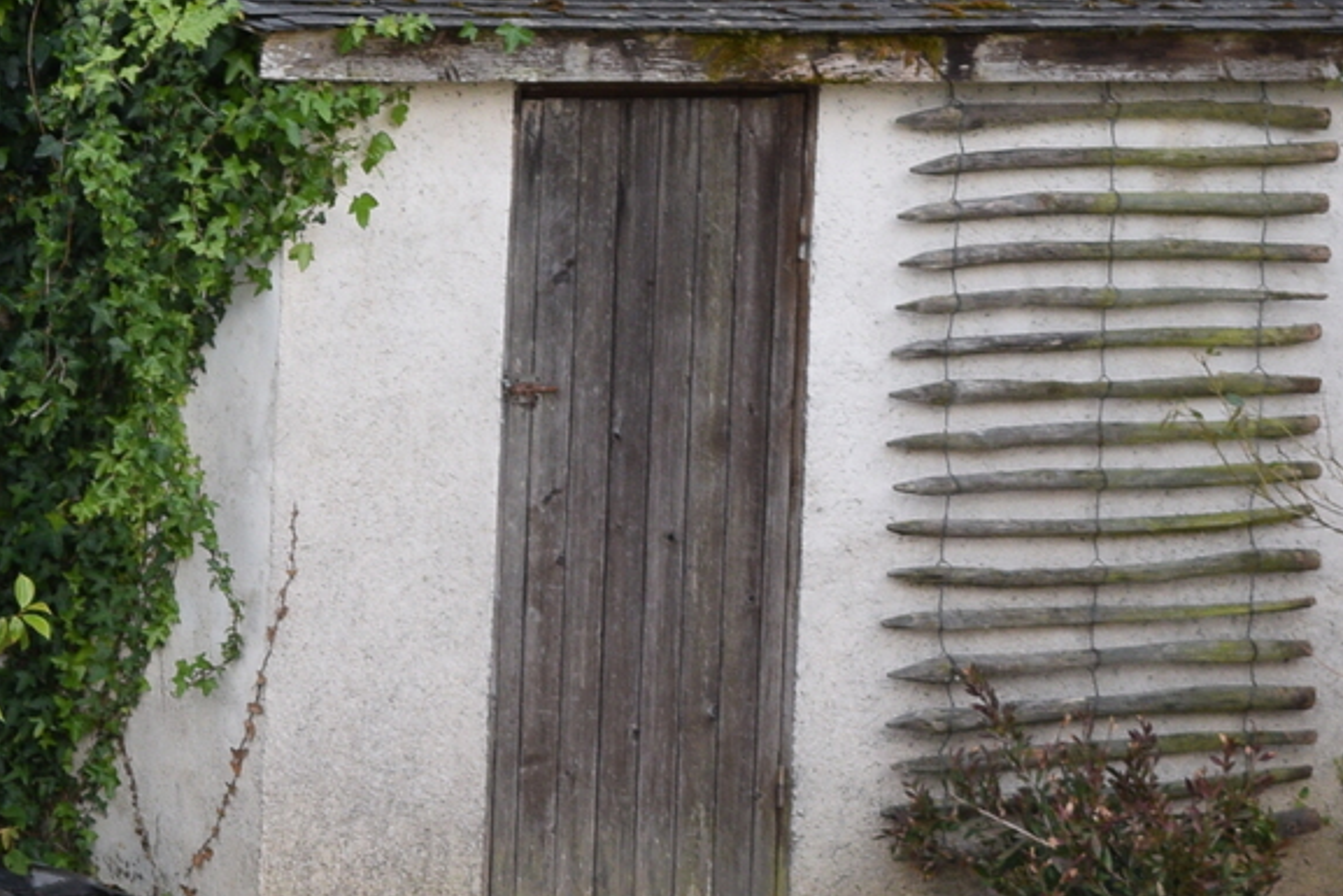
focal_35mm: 304
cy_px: 396
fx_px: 11343
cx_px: -435
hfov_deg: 6.7
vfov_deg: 4.5
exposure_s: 1/250
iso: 320
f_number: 8
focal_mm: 52
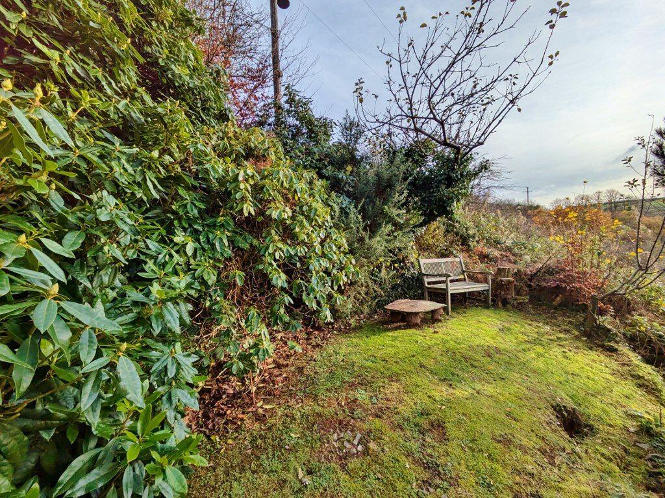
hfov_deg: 102.1
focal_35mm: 14
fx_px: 269
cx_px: 332
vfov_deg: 85.6
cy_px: 249
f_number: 2.2
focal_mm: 1.83
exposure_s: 1/1577
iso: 50
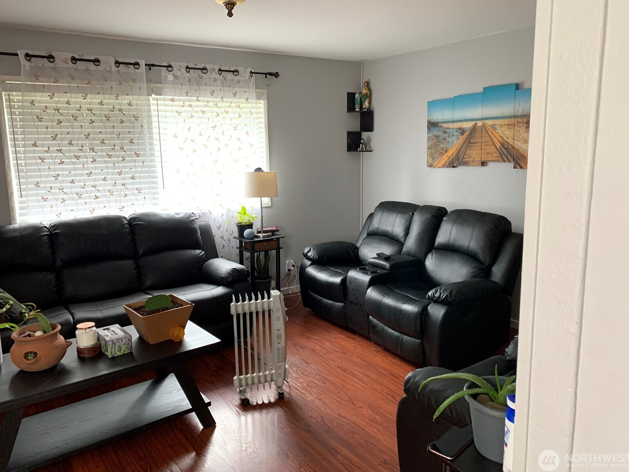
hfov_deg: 65.3
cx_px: 317
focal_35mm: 27
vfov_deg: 51.4
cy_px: 232
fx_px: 491
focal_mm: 4.25
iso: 250
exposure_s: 1/60
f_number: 1.8
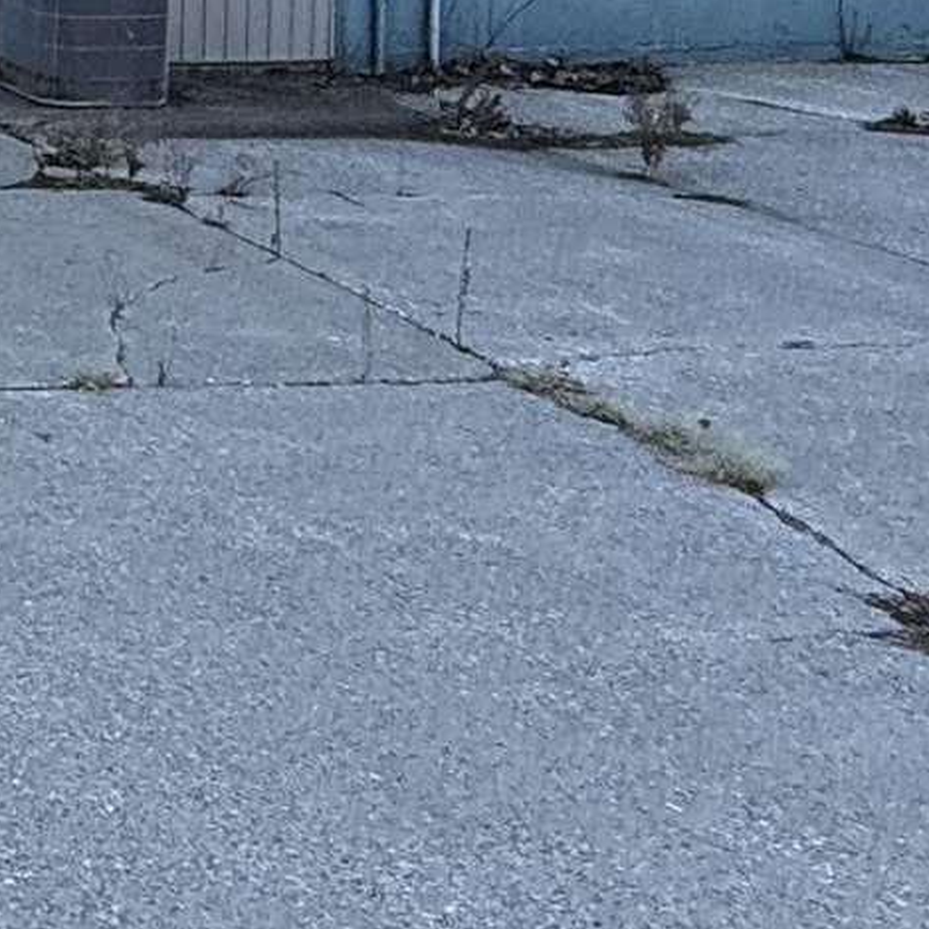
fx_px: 2459
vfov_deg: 20.2
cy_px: -147
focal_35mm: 81
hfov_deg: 18.2
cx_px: -586
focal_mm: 2.22
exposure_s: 1/451
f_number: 2.2
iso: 64
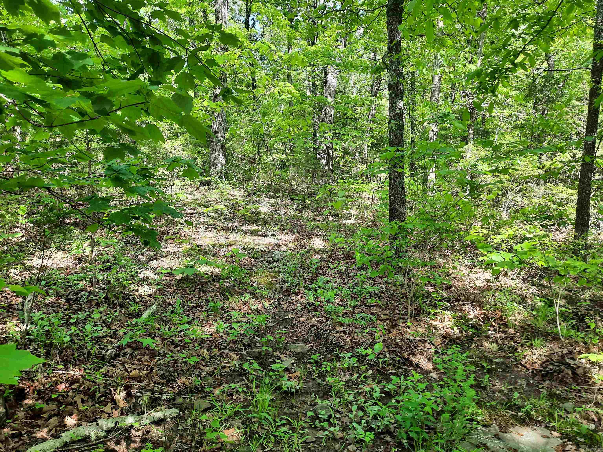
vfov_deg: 54.9
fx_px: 435
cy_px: 226
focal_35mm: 25
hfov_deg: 69.4
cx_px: 302
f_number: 2
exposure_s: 1/120
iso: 50
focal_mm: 4.6
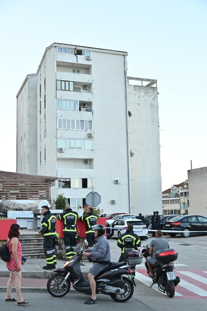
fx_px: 380
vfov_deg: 44.5
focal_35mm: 44
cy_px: 156
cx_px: 104
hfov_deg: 30.5
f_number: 4.5
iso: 250
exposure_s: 1/200
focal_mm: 44
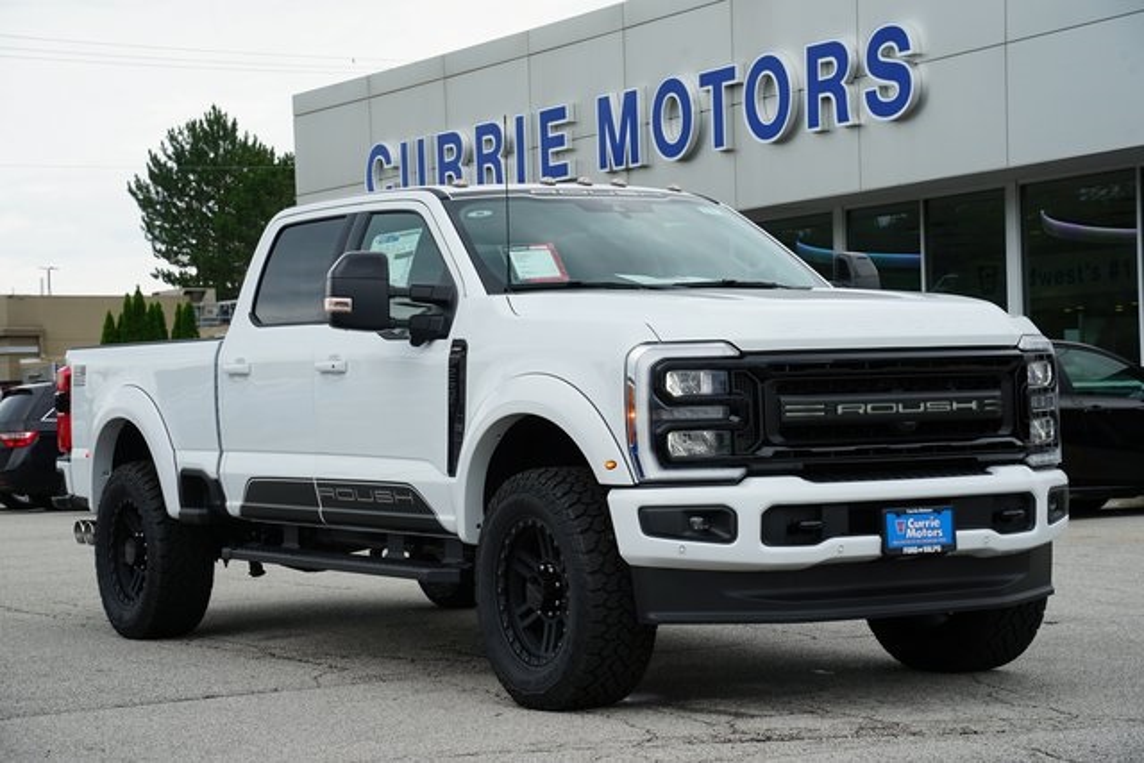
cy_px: 382
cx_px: 572
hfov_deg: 27.0
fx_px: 2384
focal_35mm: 75
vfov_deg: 18.2
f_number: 9
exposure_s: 1/100
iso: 100
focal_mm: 75
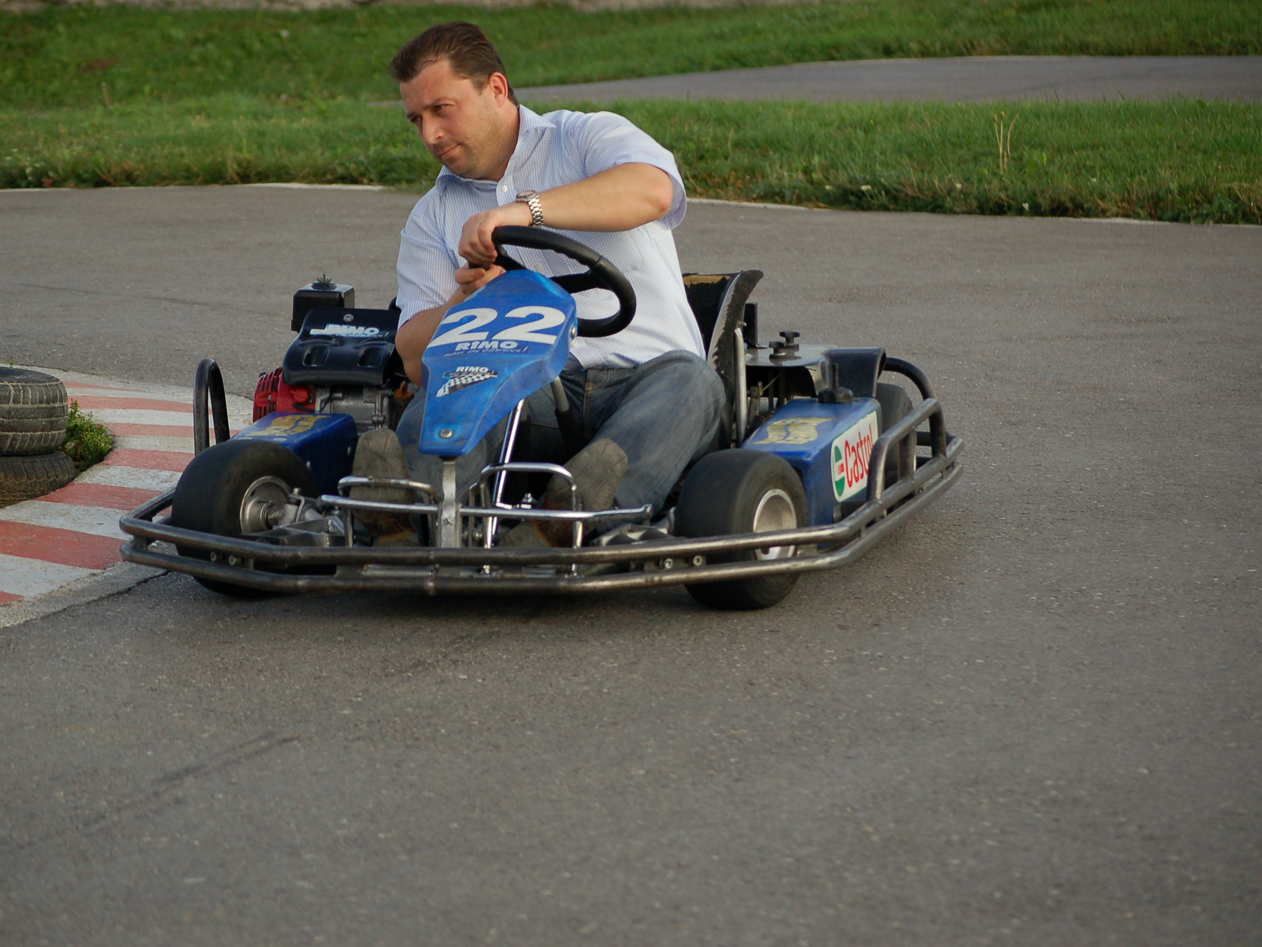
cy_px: 474
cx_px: 577
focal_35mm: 139
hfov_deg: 14.2
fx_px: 5052
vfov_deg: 10.7
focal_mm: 85
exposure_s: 1/800
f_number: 4.5
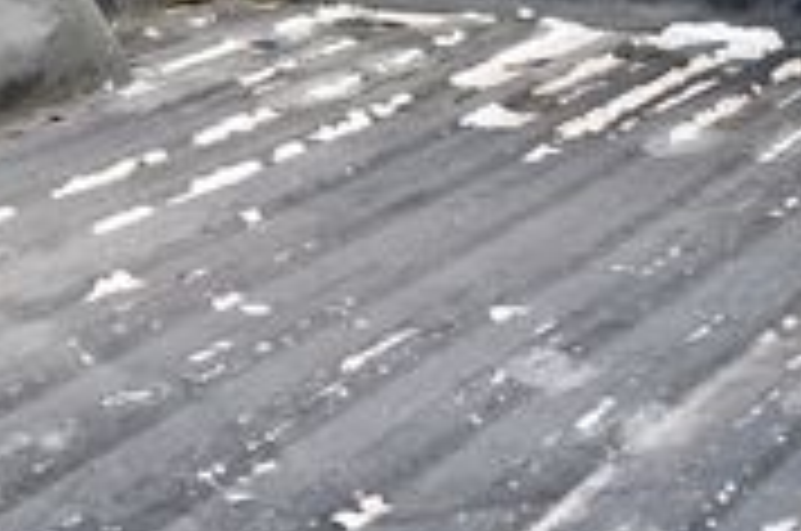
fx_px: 3443
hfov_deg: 13.2
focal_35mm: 155
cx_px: 166
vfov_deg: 8.8
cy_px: 153
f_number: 5.6
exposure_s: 1/250
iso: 200
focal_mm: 29
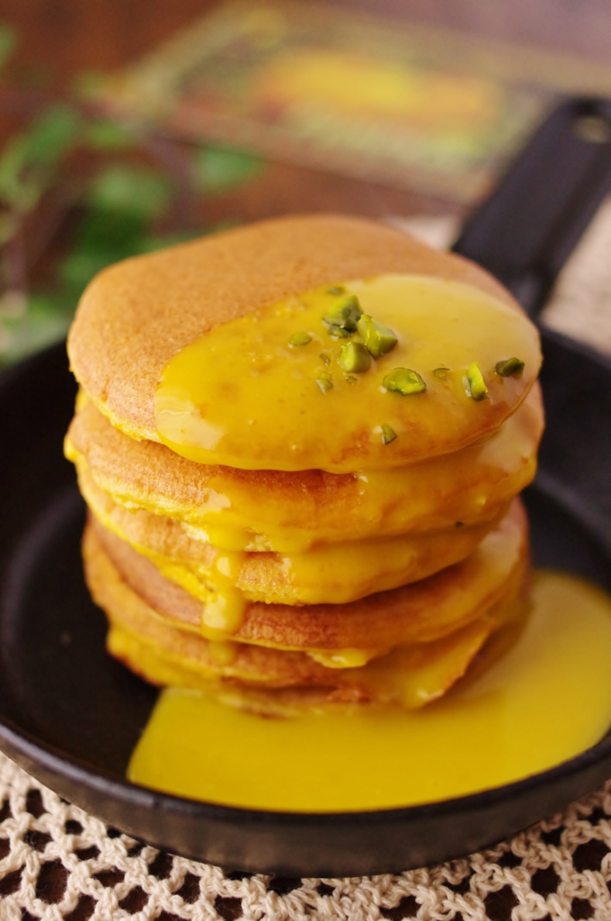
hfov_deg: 25.9
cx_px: 306
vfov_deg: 38.2
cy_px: 460
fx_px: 1327
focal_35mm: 52
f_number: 3.5
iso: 1600
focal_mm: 35
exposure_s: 1/80
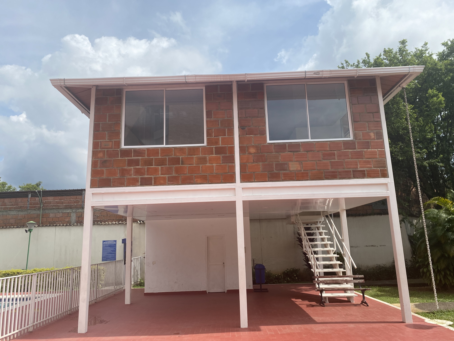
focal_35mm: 26
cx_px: 227
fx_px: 341
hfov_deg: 67.3
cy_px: 170
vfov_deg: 53.1
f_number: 1.8
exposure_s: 1/3205
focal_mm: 4.25
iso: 32
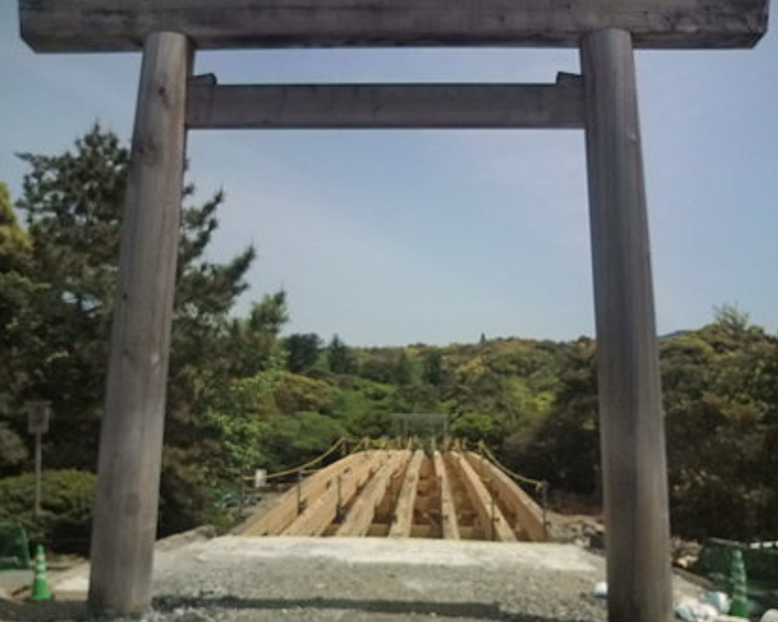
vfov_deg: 43.3
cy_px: 314
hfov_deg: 52.9
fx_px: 783
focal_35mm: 34
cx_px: 390
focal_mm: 3.3
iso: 66
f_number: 2.8
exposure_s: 1/1818
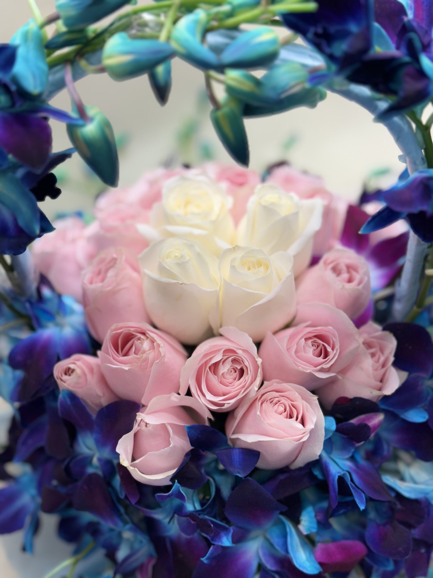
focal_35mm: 48
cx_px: 216
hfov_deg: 30.3
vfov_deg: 39.7
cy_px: 289
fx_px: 801
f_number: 1.78
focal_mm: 6.76
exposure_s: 1/121
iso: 50
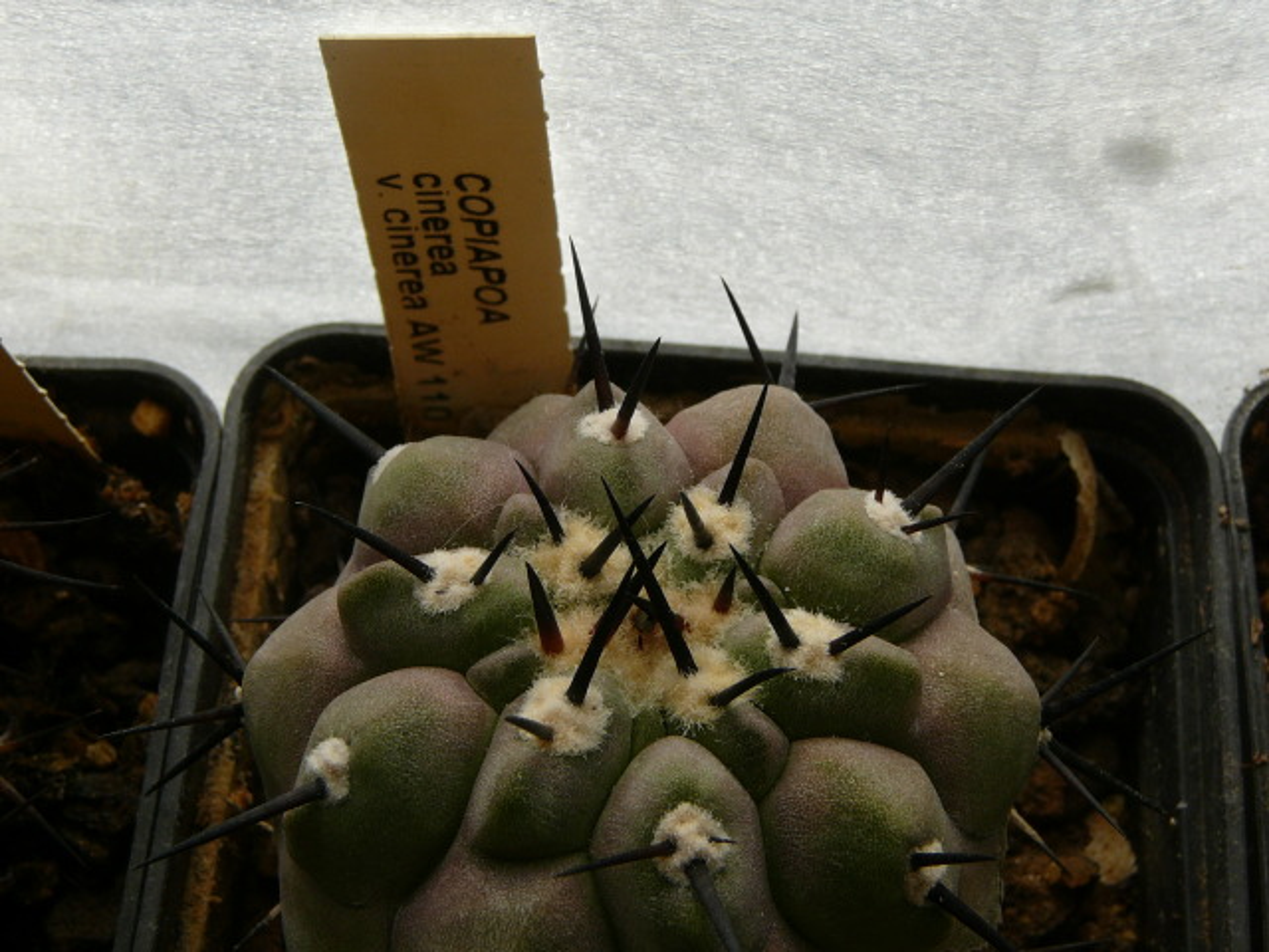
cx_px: 634
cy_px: 476
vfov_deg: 24.8
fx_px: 2163
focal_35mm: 59
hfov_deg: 32.7
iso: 80
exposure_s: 1/400
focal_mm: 8.7
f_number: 5.6
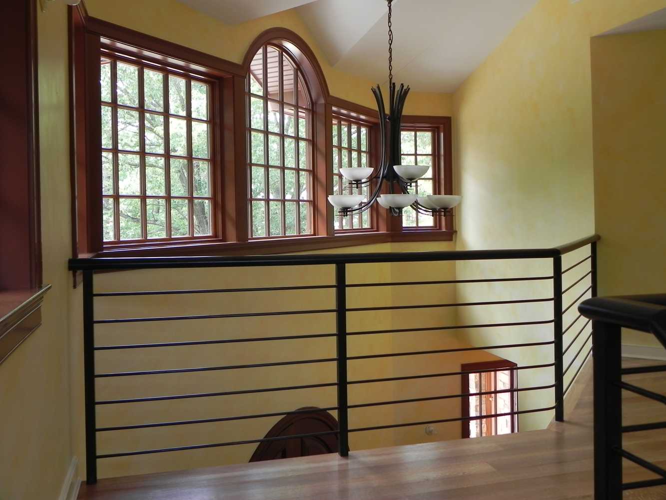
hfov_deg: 55.3
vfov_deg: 43.0
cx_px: 333
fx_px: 635
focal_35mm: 33
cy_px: 250
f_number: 2.8
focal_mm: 5.9
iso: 160
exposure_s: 1/53.5
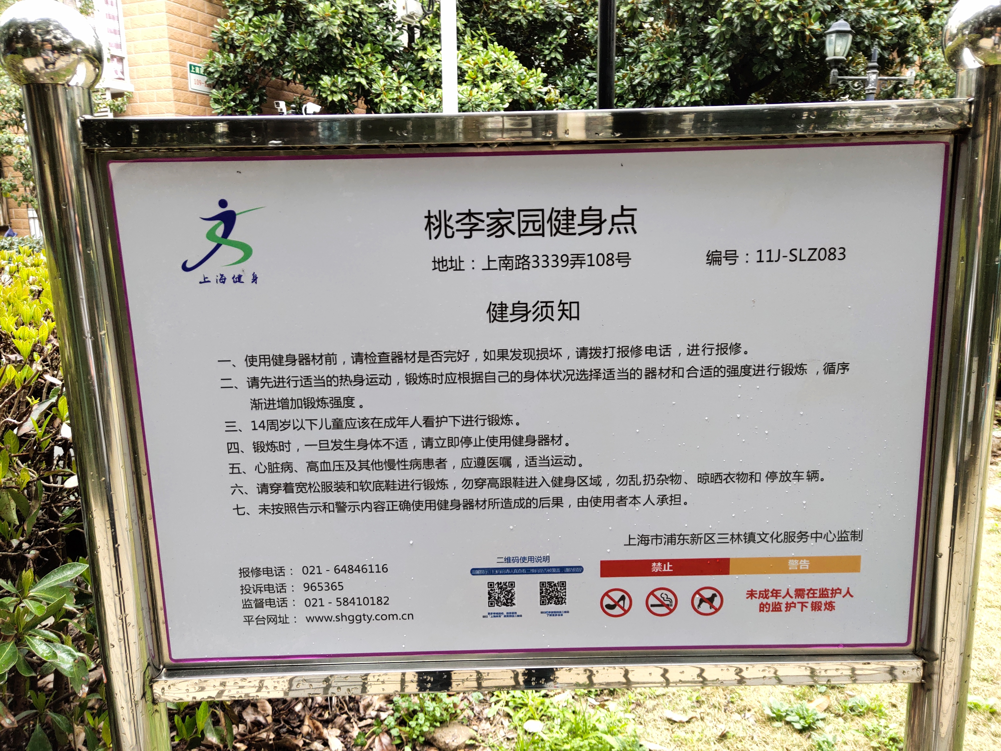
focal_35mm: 30
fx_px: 868
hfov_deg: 60.0
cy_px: 376
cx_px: 500
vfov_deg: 46.8
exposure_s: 1/100
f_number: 1.79
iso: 92
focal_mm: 4.35
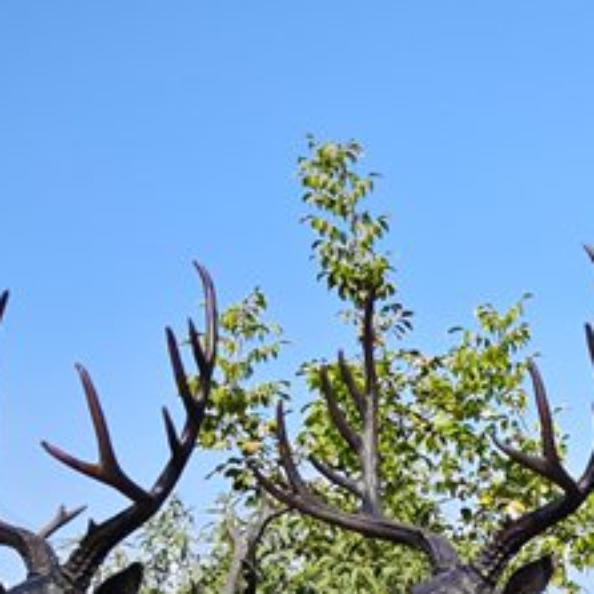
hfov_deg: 16.7
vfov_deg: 18.0
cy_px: 733
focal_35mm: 91
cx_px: 978
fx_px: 1767
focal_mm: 8.67
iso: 50
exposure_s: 1/1325
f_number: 1.75
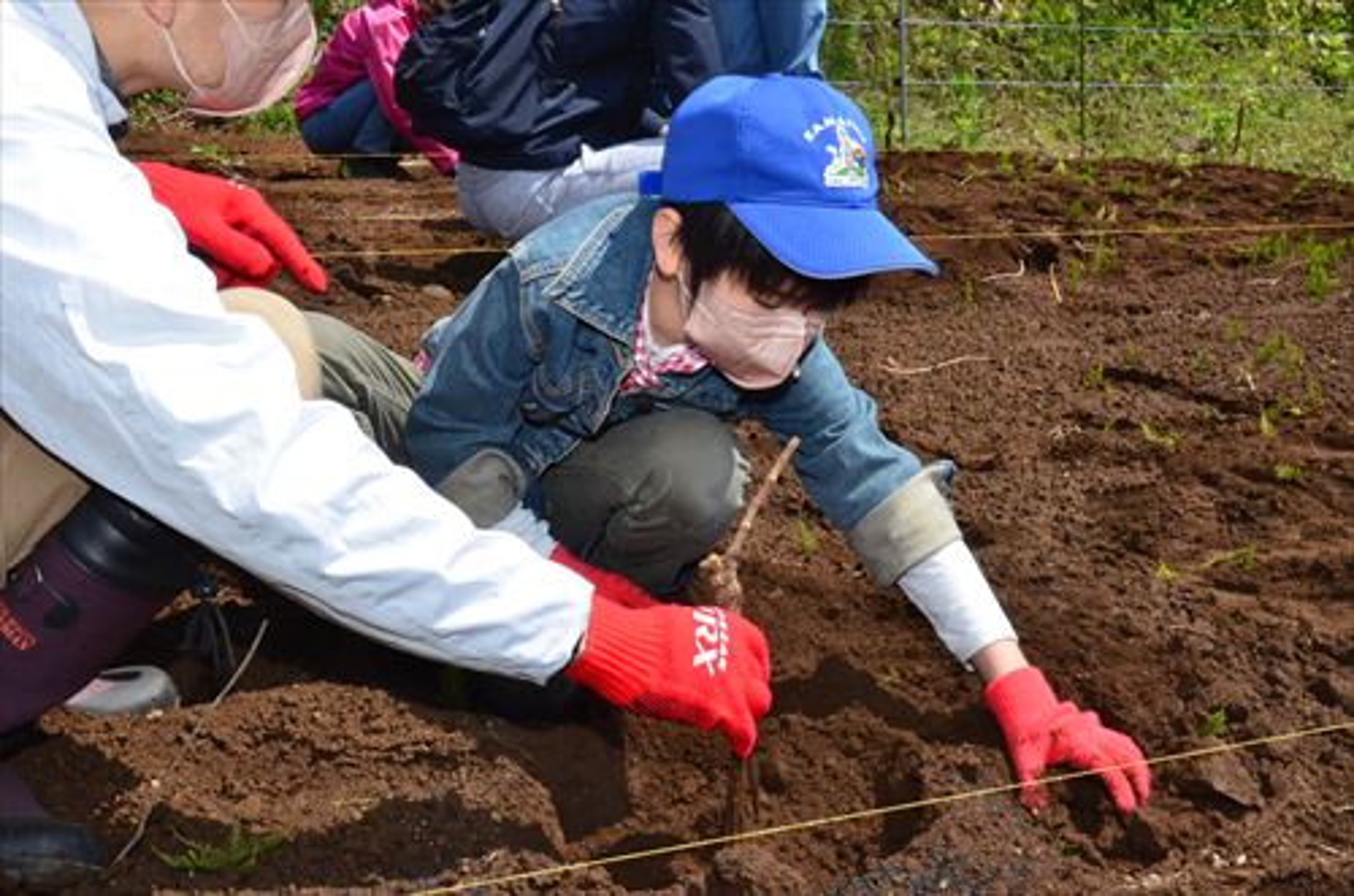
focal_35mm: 48
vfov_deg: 27.9
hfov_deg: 41.2
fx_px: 1801
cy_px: 448
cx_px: 677
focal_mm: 32
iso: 1000
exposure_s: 1/250
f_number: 22
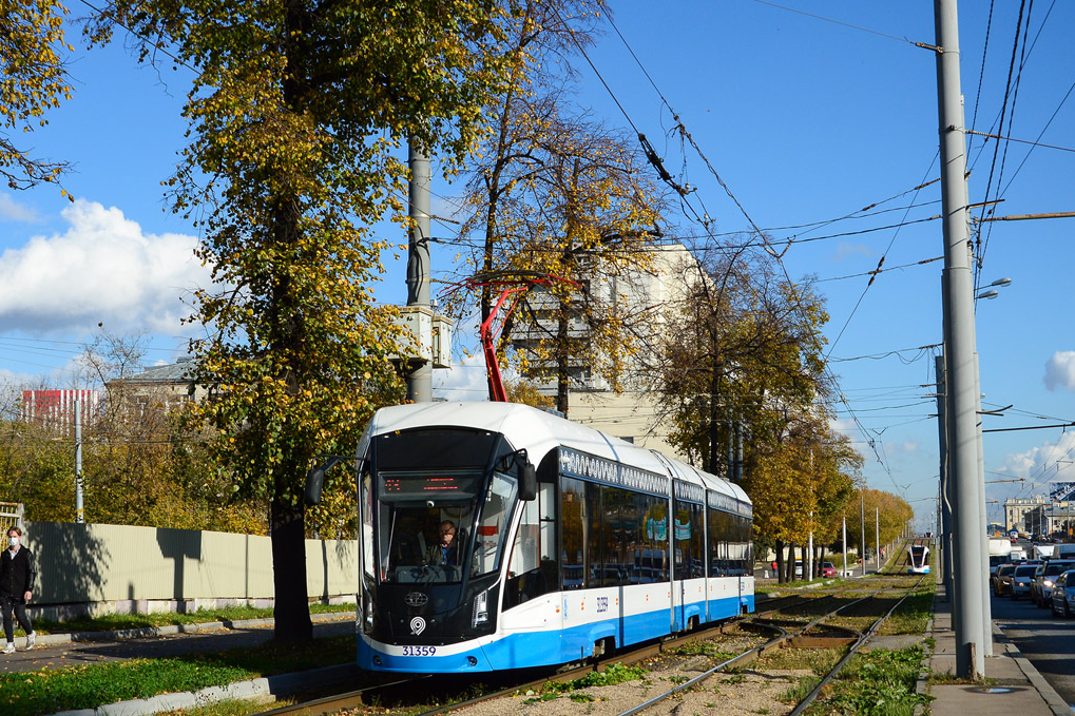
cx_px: 471
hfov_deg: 37.5
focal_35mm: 53
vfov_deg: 25.5
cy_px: 395
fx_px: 1582
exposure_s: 1/1000
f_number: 7.1
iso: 200
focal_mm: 30
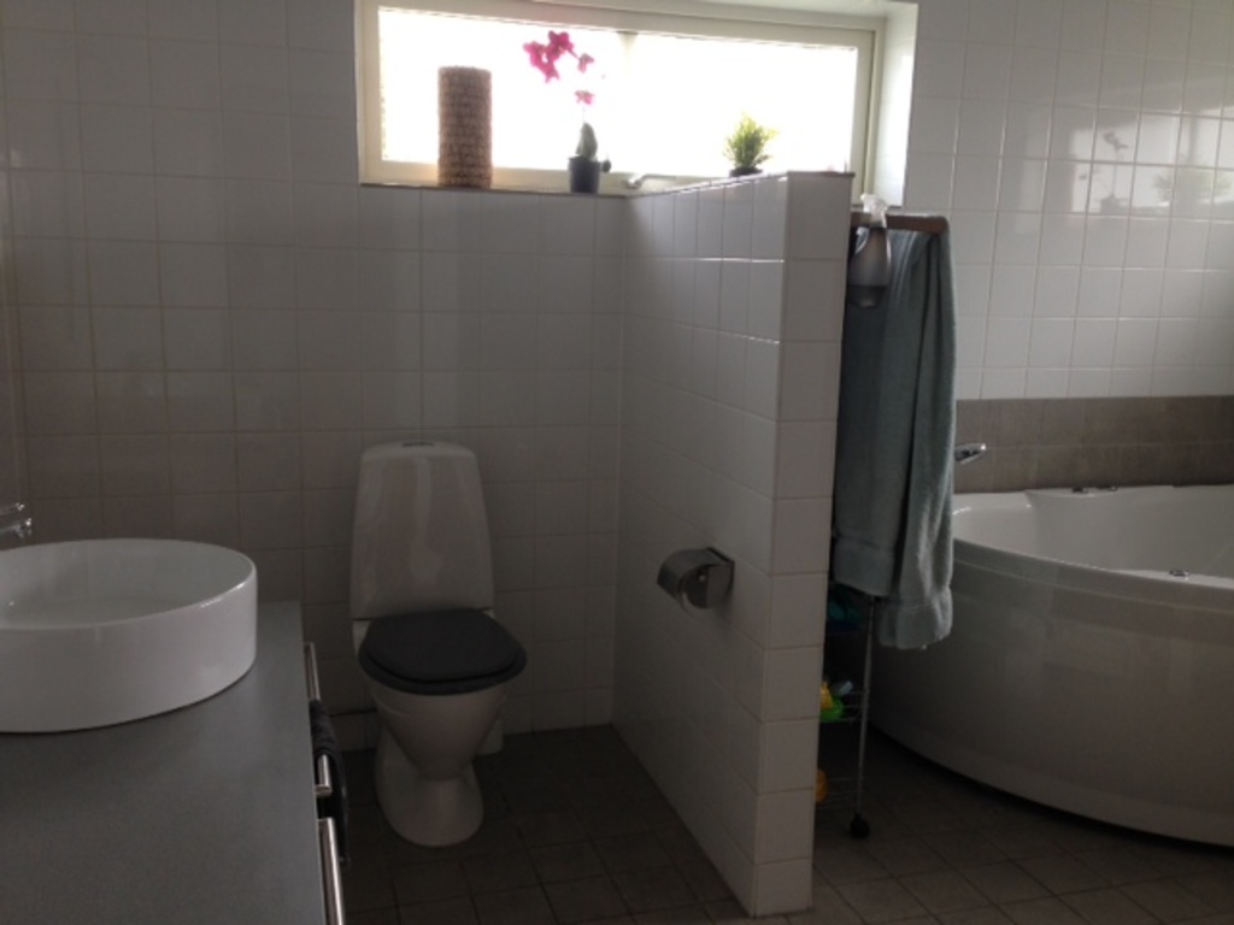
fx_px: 1176
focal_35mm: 33
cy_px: 462
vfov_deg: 42.9
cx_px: 617
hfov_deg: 55.4
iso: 50
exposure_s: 1/20
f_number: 2.4
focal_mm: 4.12
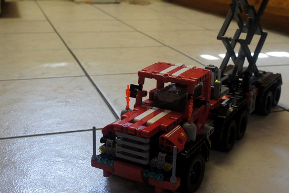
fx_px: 385
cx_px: 177
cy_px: 65
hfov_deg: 40.9
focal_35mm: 48
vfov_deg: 27.9
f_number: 7.1
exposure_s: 1/40
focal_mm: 22
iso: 1600
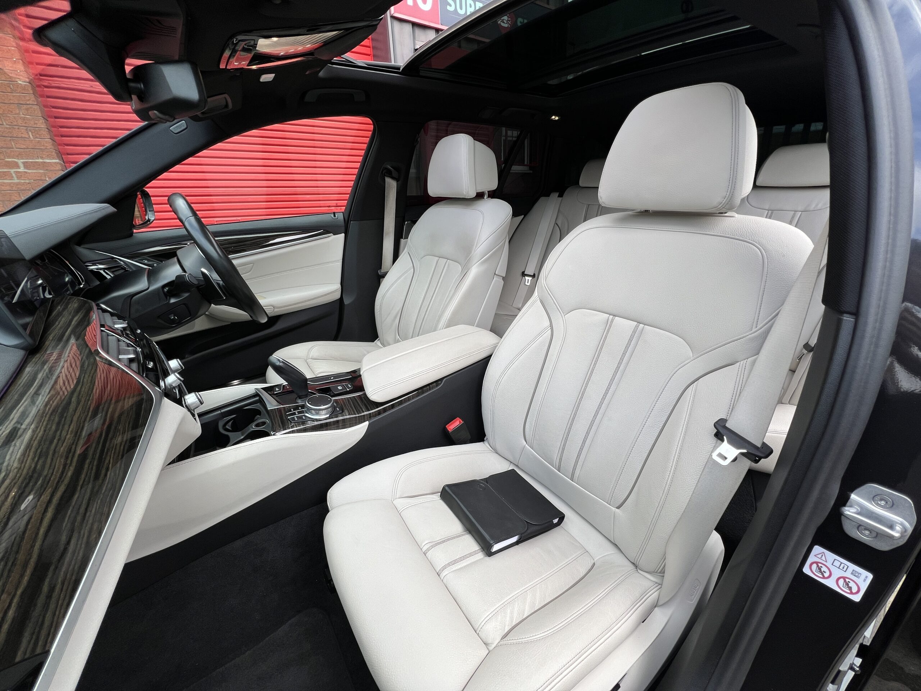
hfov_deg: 106.2
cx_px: 460
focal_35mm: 13
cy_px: 346
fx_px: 346
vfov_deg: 89.9
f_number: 1.8
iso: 32
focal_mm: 1.57
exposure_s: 1/135
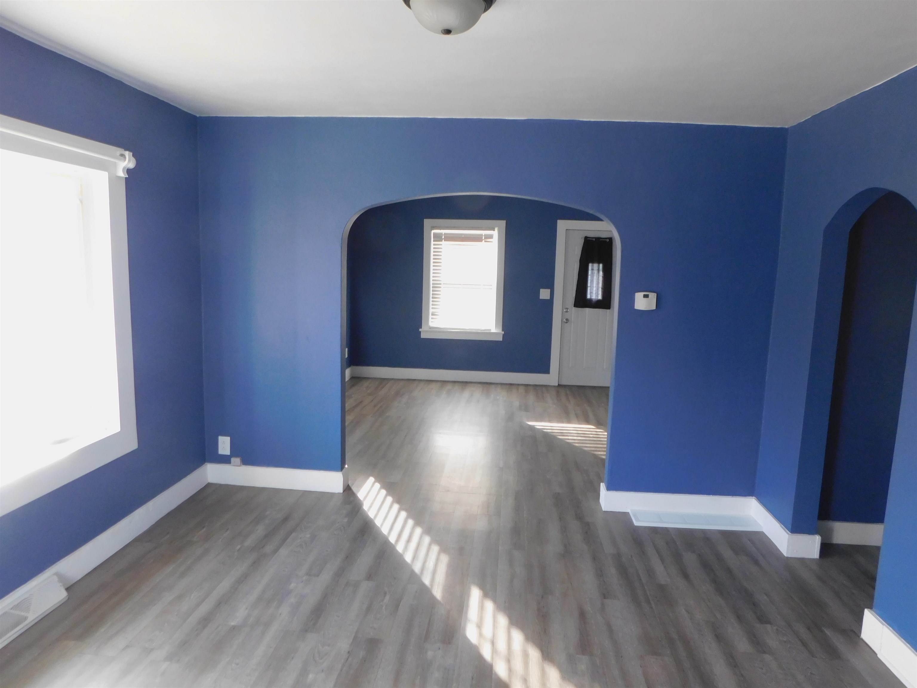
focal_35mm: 23
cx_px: 458
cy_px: 344
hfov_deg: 73.9
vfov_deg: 58.9
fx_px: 609
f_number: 3
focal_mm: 4
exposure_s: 1/30
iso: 250
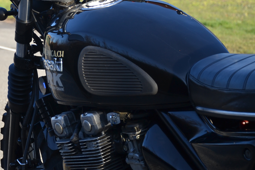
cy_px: 29
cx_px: 52
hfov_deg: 14.7
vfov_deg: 9.8
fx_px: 985
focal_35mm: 139
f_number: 6.3
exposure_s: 1/160
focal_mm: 45
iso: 100
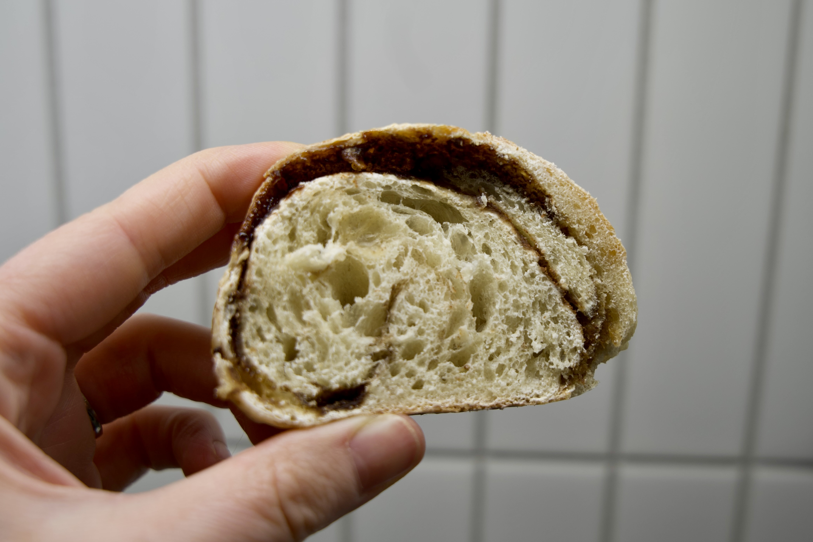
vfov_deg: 45.1
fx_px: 653
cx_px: 406
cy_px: 271
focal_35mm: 29
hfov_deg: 63.8
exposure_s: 1/125
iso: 100
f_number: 4
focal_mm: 28.9
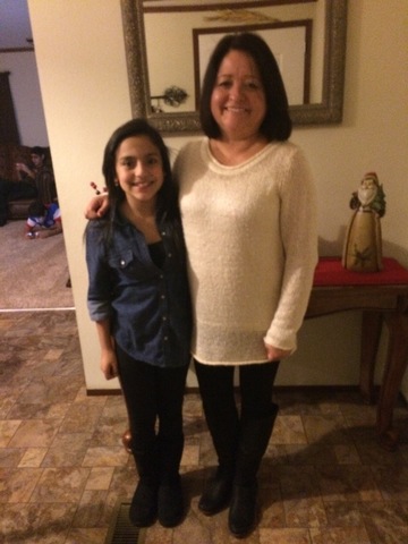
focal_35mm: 29
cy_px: 272
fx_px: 456
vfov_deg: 61.7
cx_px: 204
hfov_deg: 48.2
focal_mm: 4.15
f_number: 2.2
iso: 640
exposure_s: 1/15
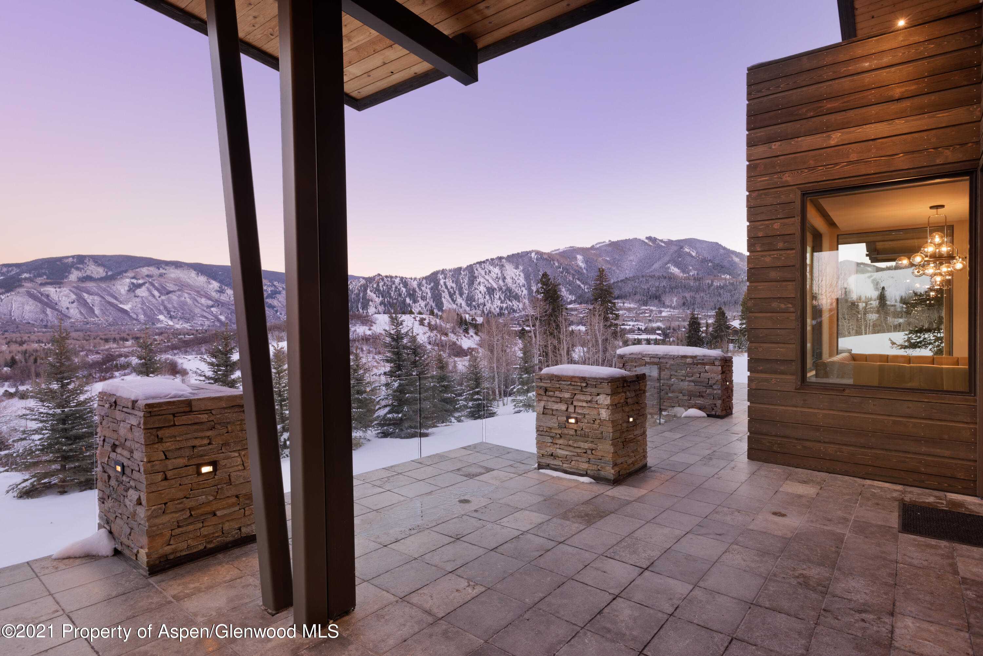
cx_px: 492
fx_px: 519
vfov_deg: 64.6
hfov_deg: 86.9
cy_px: 328
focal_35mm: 19
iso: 320
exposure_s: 1/80
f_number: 7.1
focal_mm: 19
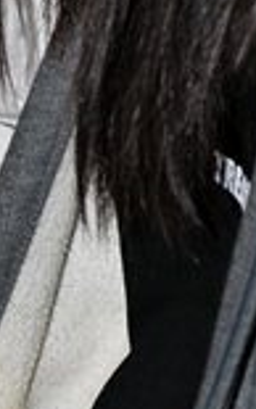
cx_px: -234
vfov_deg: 5.1
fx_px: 4584
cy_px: 111
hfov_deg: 3.2
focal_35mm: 411
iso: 200
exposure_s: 1/100
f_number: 3.5
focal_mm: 52
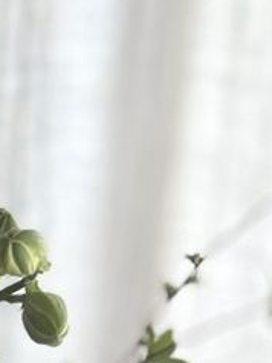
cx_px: -432
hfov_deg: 5.5
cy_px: 959
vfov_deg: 7.1
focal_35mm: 259
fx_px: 2711
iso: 160
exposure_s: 1/60
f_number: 1.78
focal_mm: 6.86
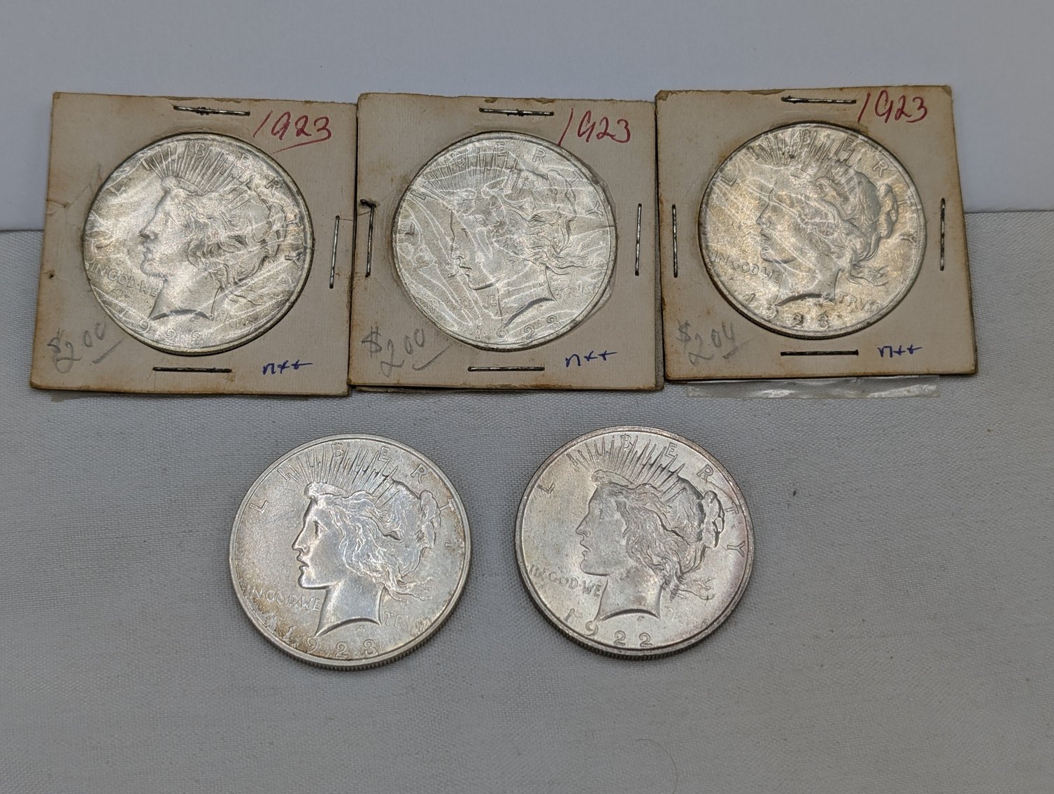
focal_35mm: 49
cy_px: 397
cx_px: 527
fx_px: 1494
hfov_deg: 38.9
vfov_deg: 29.8
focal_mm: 6.9
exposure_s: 1/484
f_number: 1.68
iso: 18
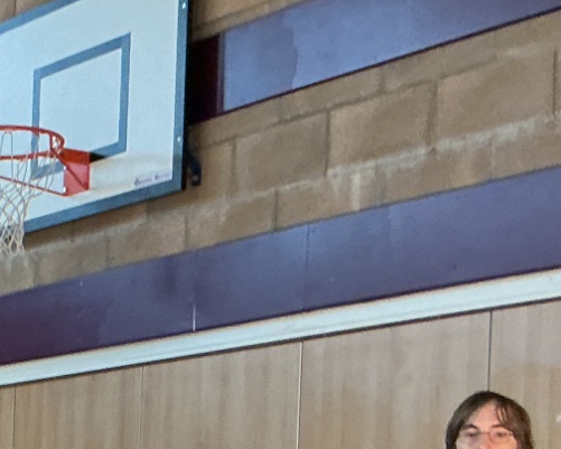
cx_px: -273
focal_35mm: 113
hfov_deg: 15.7
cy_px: 645
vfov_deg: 13.0
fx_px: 1877
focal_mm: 3
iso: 200
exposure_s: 1/33
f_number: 1.8
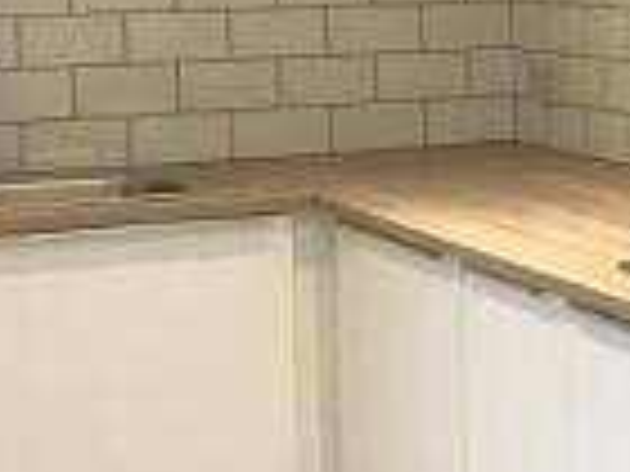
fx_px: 2129
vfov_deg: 12.6
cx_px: 754
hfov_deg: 16.2
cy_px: 88
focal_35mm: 117
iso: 40
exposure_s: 1/33
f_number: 1.8
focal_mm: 3.99
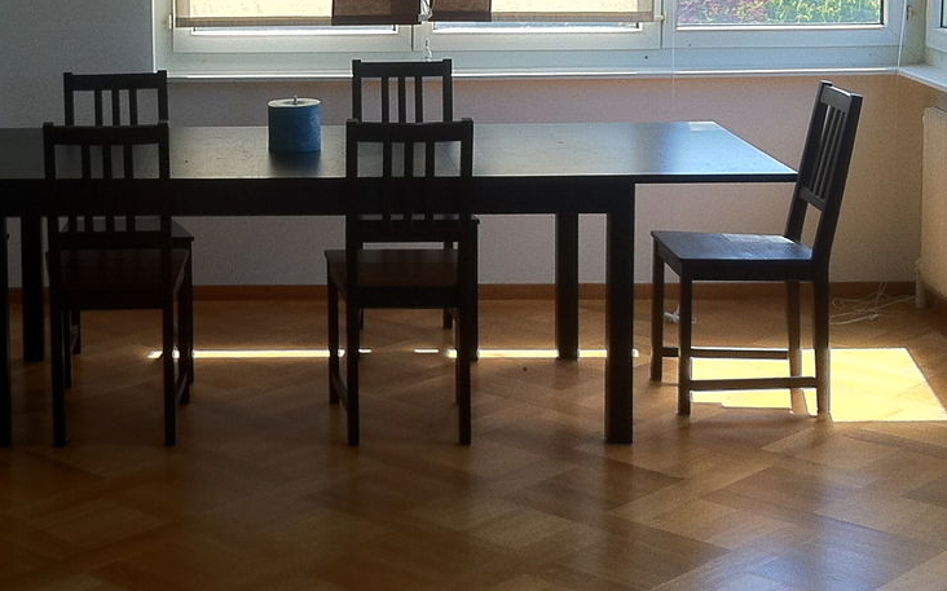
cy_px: 114
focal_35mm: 81
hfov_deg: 25.2
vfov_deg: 16.0
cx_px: 215
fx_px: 2090
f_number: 2.8
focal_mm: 3.85
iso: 80
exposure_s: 1/127
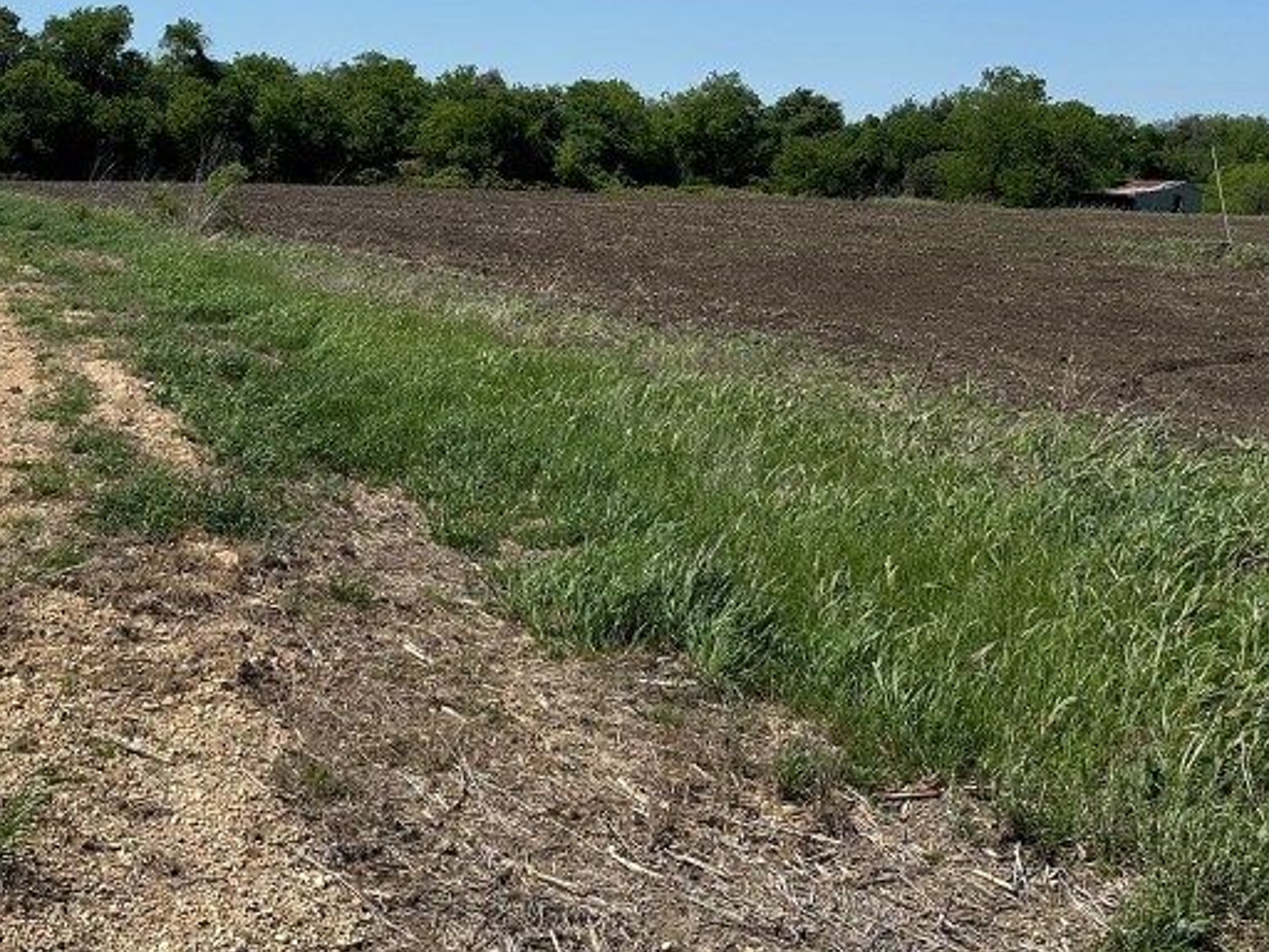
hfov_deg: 39.5
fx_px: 1760
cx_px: 513
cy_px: 201
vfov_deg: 29.6
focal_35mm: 48
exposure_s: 1/7042
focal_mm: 6.86
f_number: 1.78
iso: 80
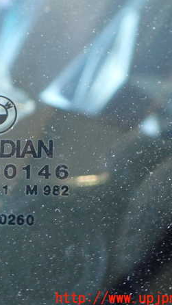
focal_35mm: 44
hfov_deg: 25.9
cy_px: 153
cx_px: 5
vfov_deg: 46.4
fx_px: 357
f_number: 2.3
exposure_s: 1/125
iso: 640
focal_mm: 5.4
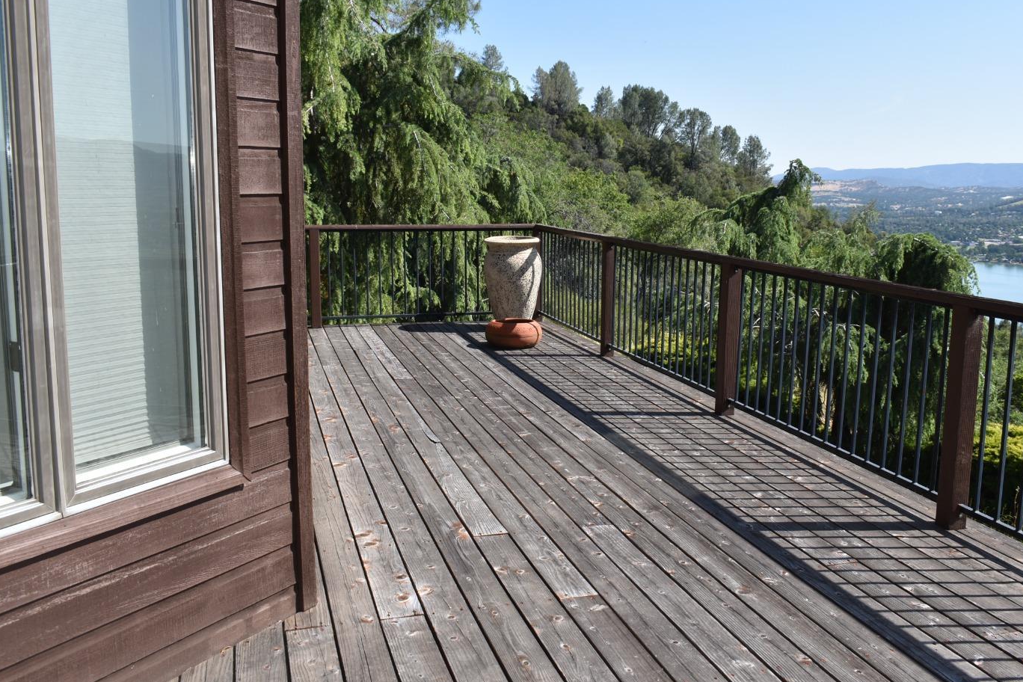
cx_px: 553
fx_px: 982
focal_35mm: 35
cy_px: 330
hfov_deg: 55.0
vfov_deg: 38.3
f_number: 9
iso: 100
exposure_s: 1/200
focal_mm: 21
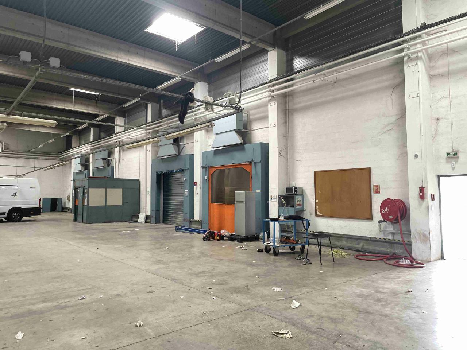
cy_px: 175
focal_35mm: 26
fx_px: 351
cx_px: 234
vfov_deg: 53.1
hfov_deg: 67.3
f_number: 1.6
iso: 125
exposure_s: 1/121
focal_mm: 4.2
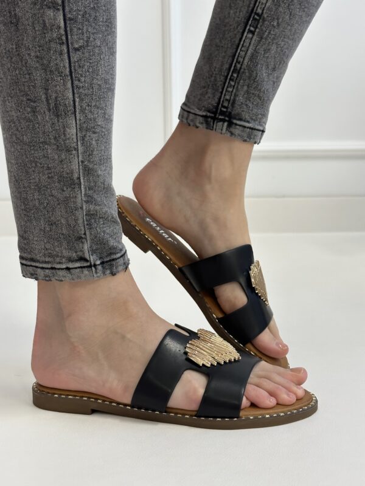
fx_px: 675
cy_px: 243
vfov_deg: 39.7
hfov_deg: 30.3
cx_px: 182
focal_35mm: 48
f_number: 1.78
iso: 125
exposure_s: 1/100
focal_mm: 6.86
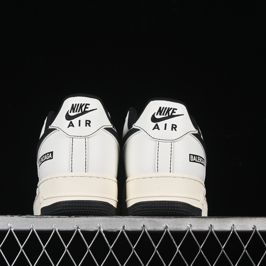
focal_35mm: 96
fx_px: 835
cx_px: 122
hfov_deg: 18.1
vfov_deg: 18.1
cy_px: 133
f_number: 8
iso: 160
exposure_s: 1/80
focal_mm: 50
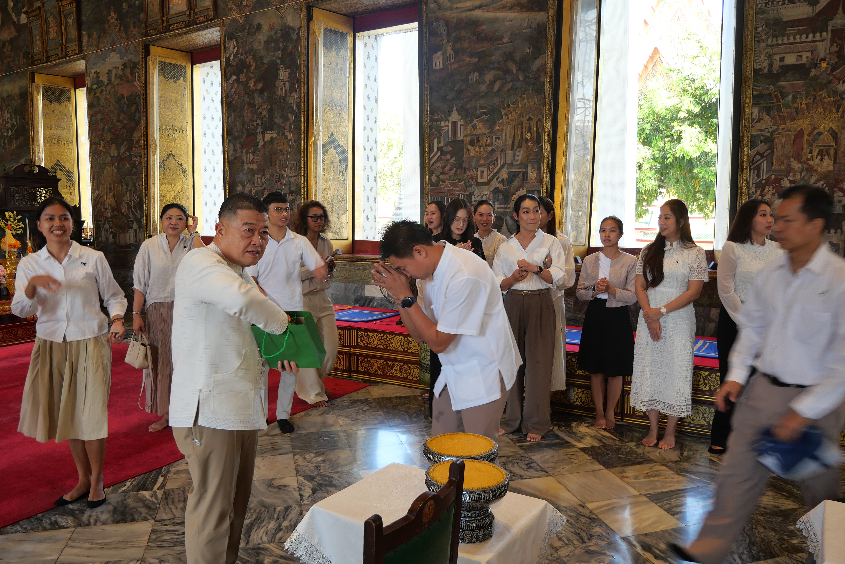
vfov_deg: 53.2
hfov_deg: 73.7
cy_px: 282
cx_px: 422
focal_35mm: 24
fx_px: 564
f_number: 3.5
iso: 200
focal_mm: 12
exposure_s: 1/40
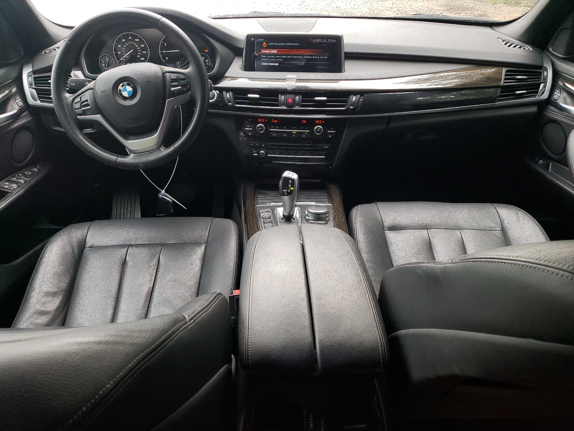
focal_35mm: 26
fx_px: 431
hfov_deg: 67.3
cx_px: 287
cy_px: 216
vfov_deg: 53.1
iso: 95
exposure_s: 1/120
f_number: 1.5
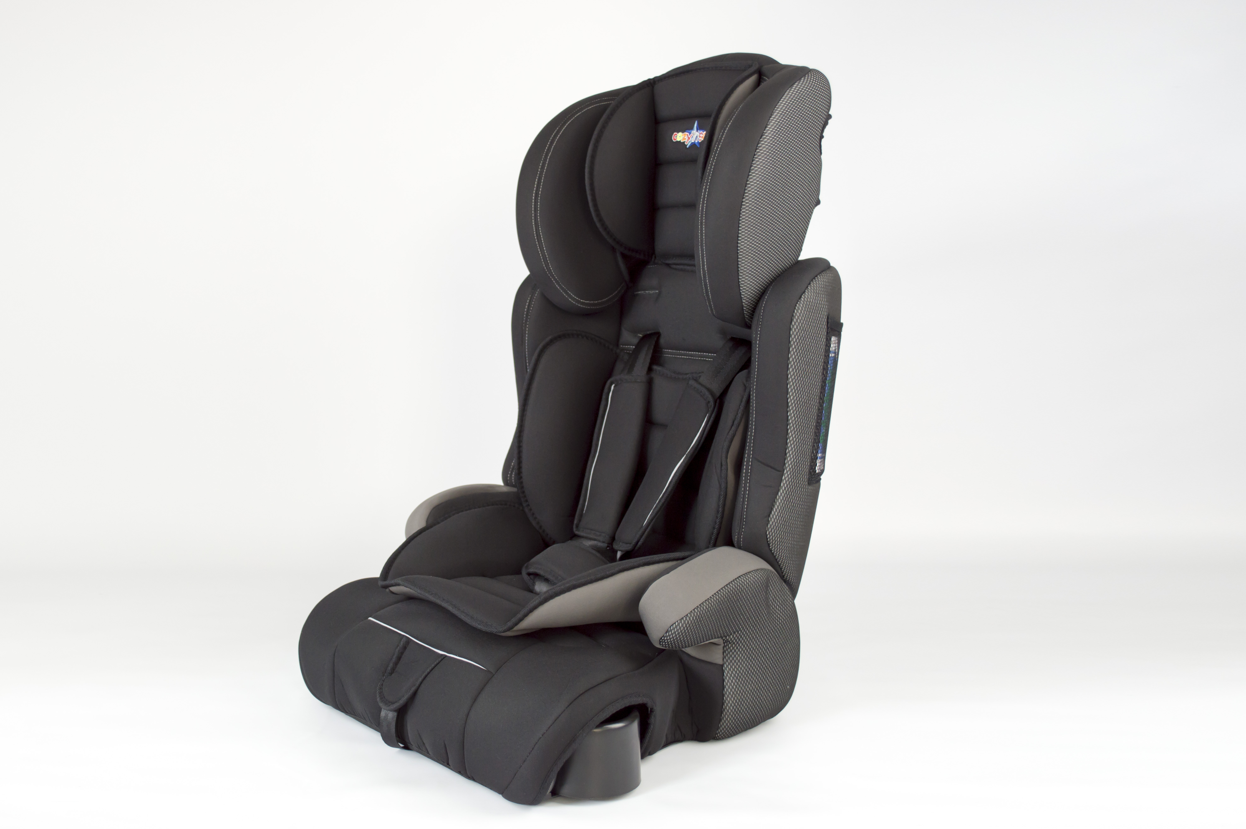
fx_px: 1349
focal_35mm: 39
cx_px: 623
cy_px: 414
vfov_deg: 34.1
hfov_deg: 49.6
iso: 400
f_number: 4.2
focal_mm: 26
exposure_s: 1/60
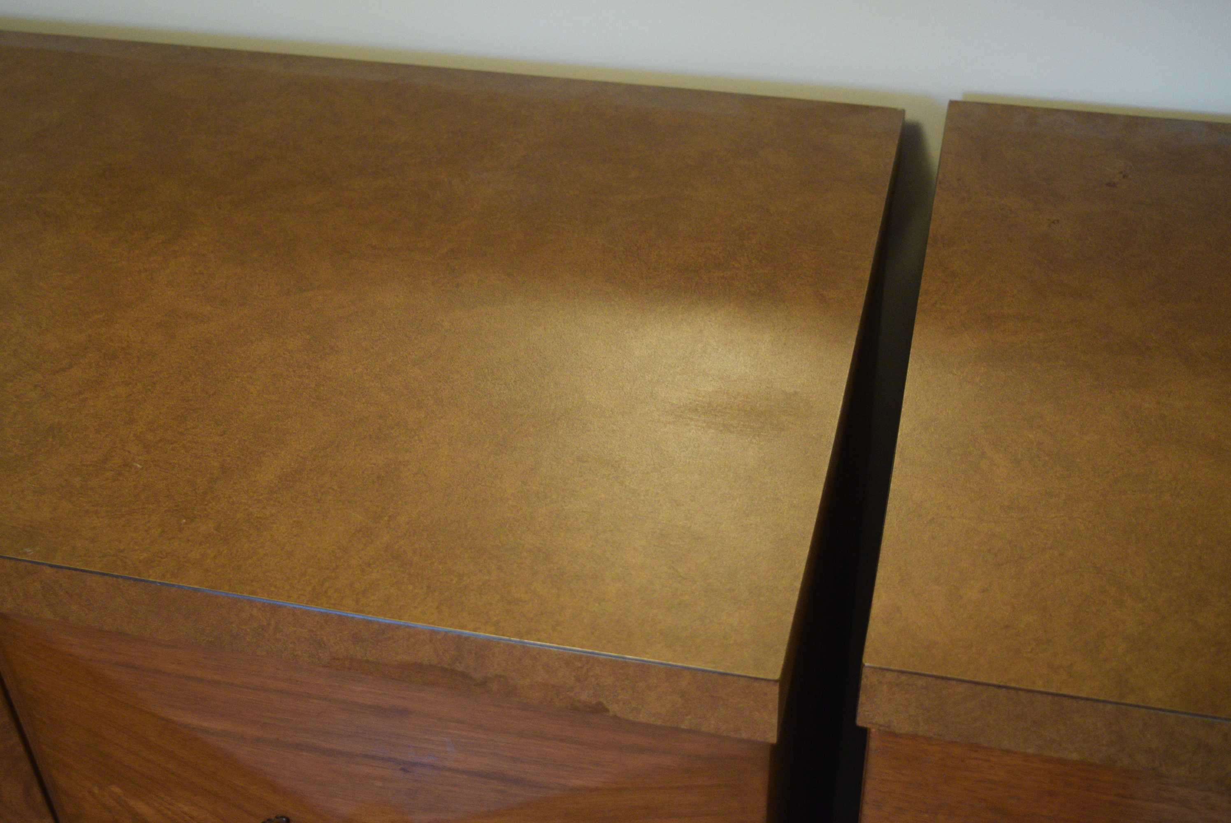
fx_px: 1591
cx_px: 616
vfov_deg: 29.0
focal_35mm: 46
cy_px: 412
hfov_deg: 42.3
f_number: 4.2
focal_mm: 31
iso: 2500
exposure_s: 1/60
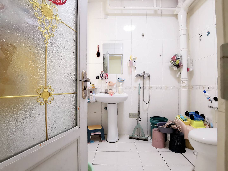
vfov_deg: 74.7
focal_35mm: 17
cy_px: 86
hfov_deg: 91.0
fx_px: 112
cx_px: 114
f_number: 2.2
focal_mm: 2.26
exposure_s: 1/25
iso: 640
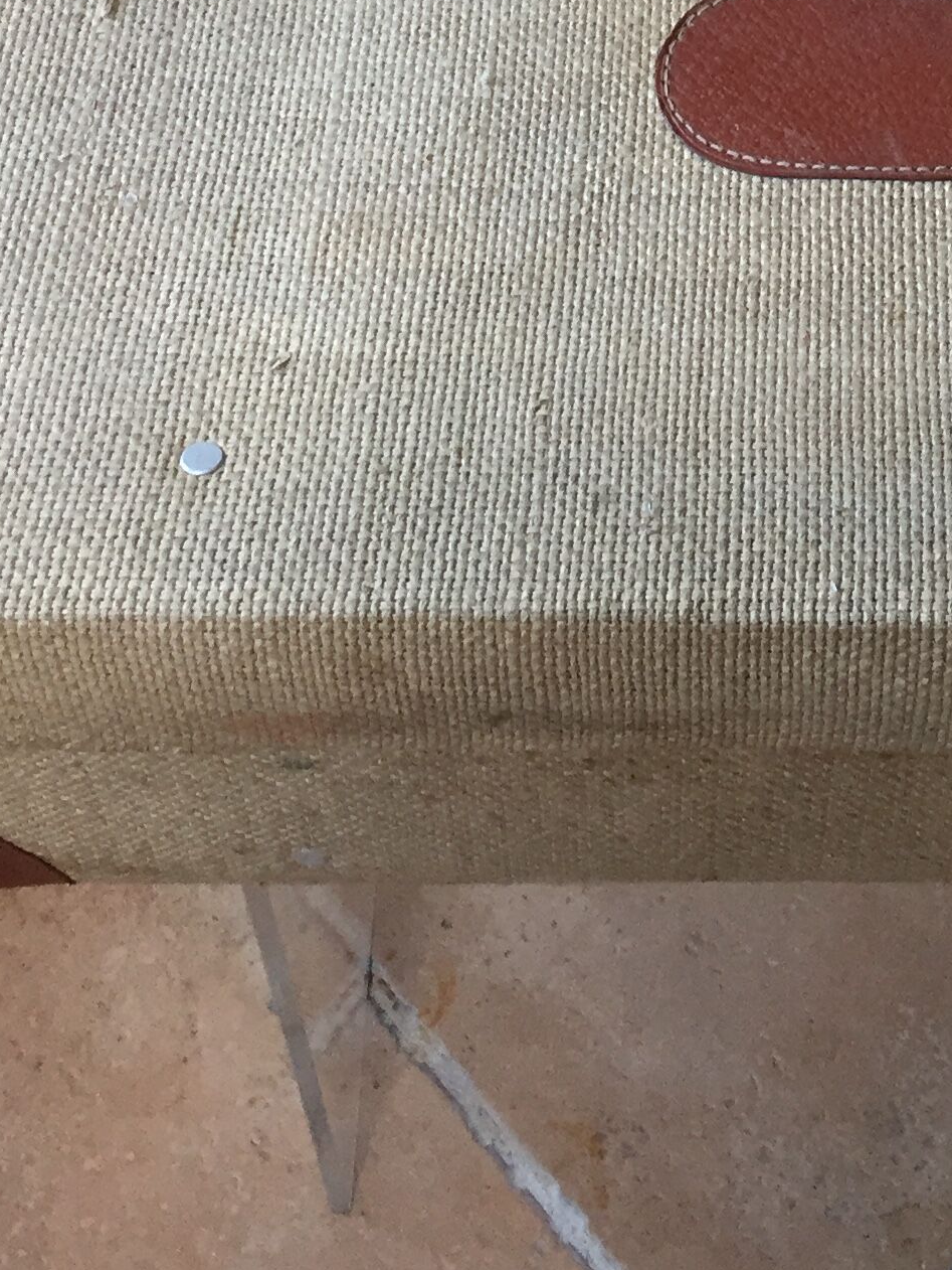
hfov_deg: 19.2
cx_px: 888
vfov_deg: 23.8
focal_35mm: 75
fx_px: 2749
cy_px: -241
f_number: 2.2
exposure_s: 1/33
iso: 125
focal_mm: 4.15
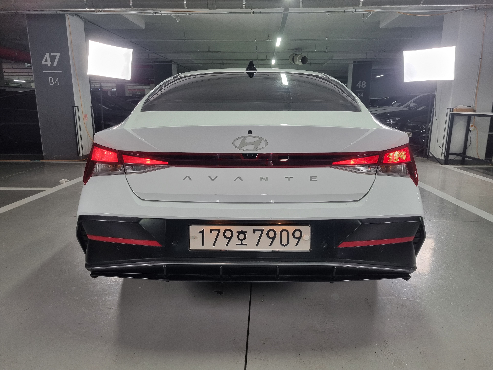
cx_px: 246
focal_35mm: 26
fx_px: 370
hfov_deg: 67.3
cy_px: 185
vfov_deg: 53.1
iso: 50
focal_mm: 5.4
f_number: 1.8
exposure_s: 1/52
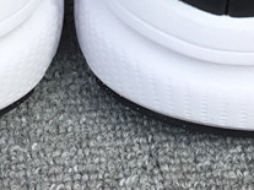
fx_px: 990
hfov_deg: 14.6
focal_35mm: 135
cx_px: 115
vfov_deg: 10.3
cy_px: -153
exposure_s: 1/304
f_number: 2.4
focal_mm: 3.3
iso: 25
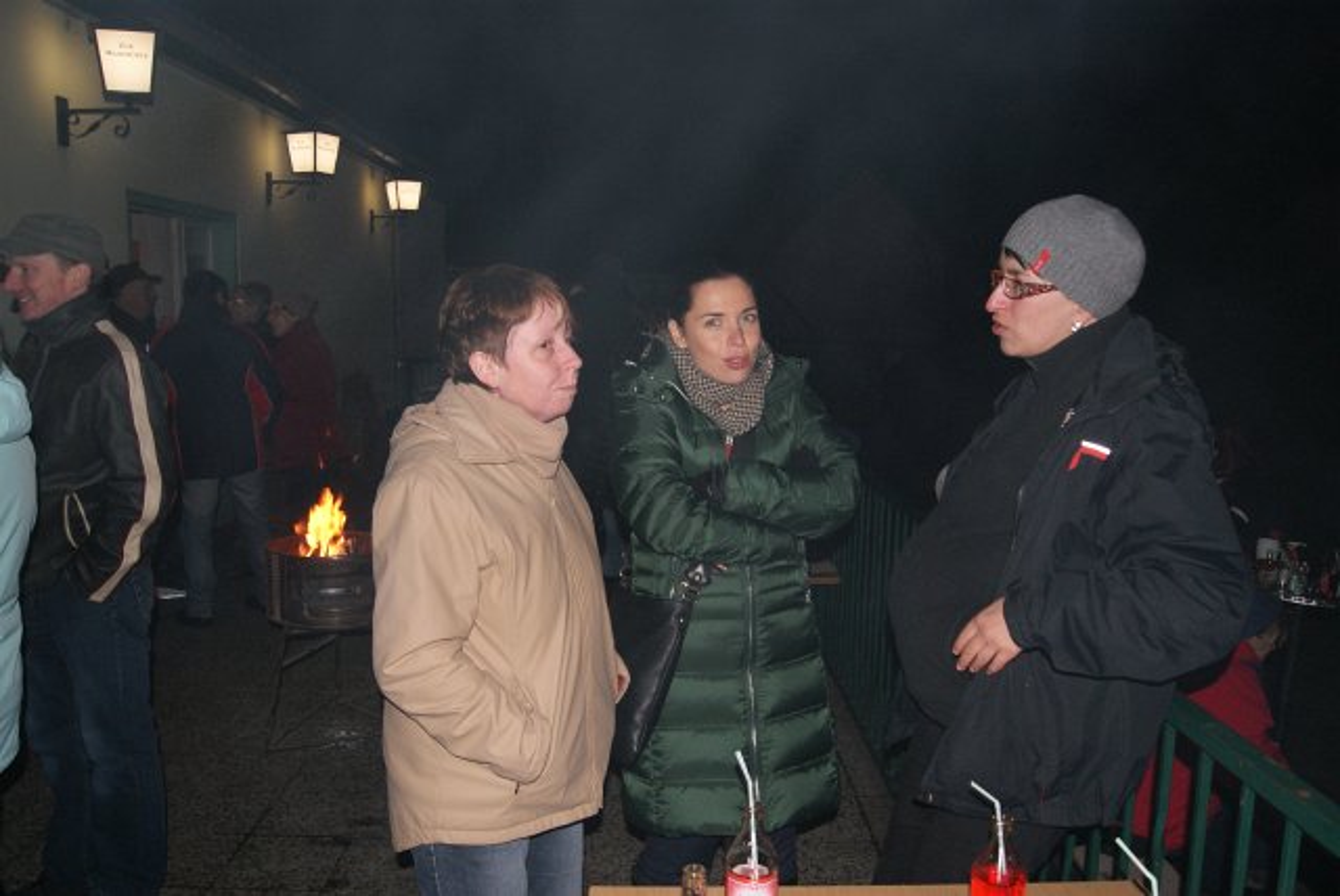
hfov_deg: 67.3
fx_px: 1006
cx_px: 670
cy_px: 448
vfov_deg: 48.0
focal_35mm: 27
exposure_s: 1/60
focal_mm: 18
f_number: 5.6
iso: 400
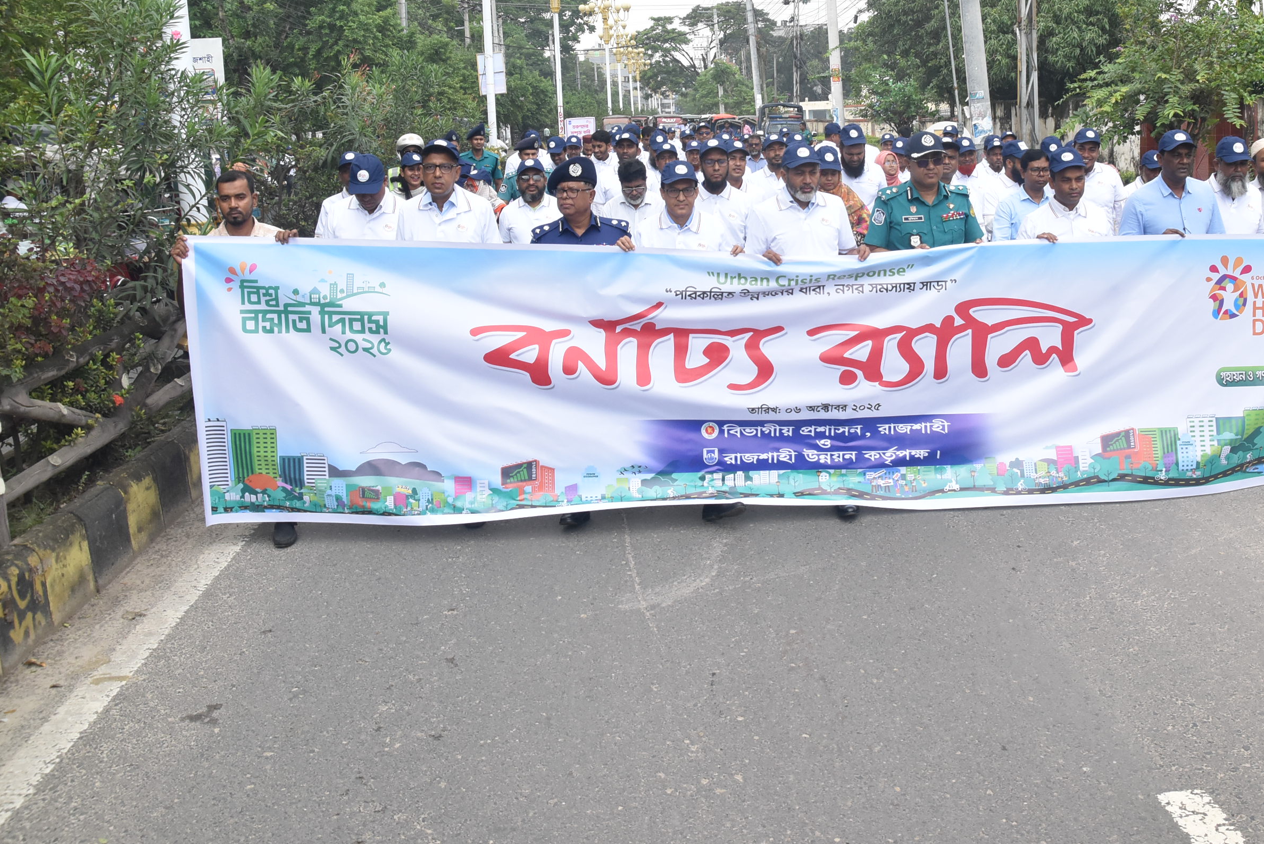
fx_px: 1195
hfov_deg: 55.3
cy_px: 333
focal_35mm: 34
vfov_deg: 38.8
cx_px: 769
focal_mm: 18
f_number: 13
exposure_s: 1/640
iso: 1000
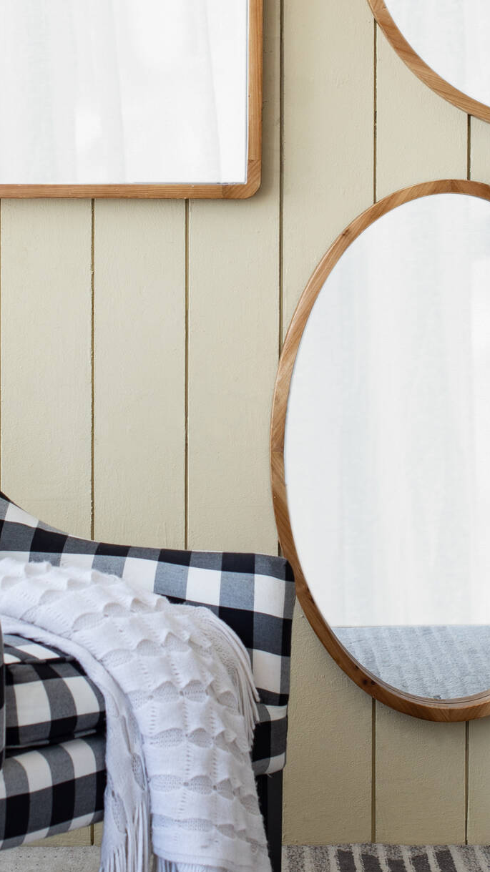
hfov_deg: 9.4
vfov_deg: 16.6
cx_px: 252
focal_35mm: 129
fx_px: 2982
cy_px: 266
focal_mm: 50
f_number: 4
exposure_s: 1/20
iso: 200
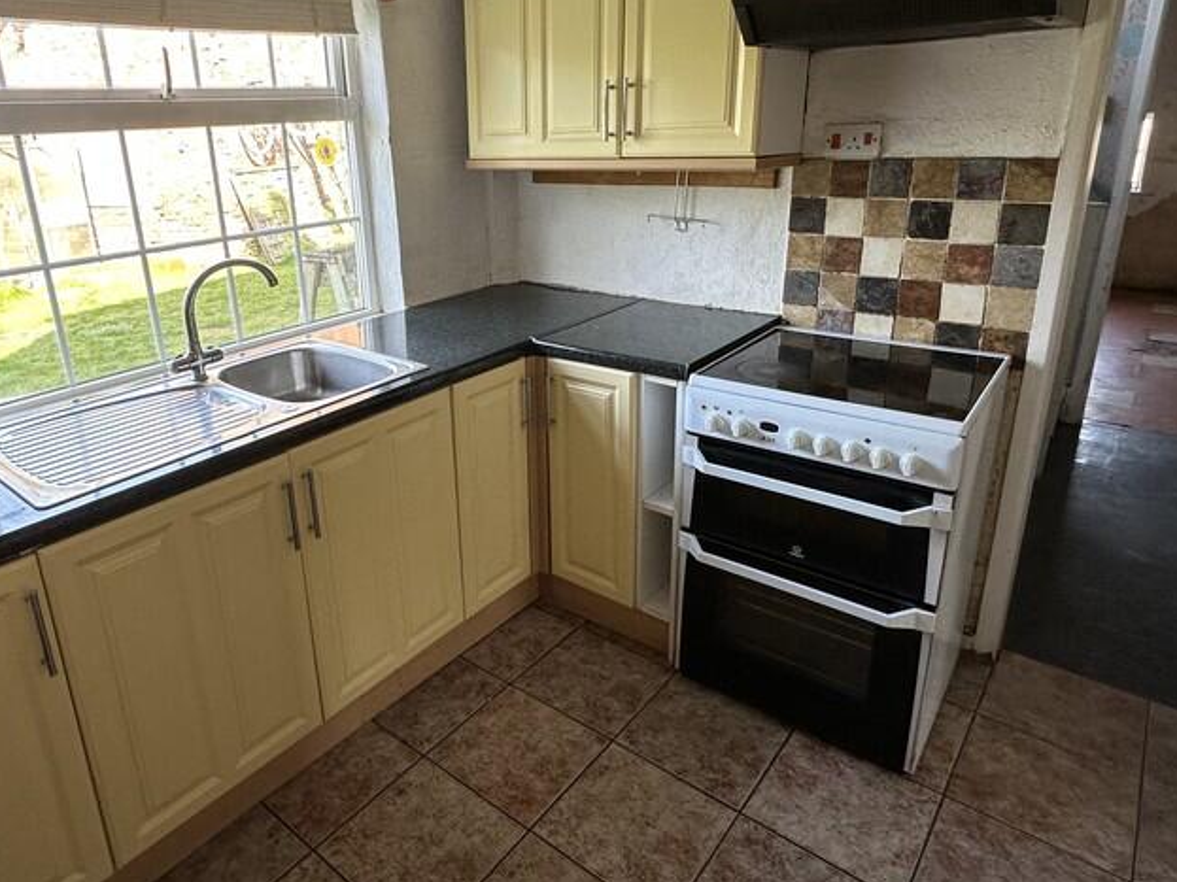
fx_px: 782
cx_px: 493
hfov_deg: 73.4
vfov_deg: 58.6
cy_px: 378
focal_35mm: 23
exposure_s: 1/99
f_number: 2.2
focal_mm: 2.22
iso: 100
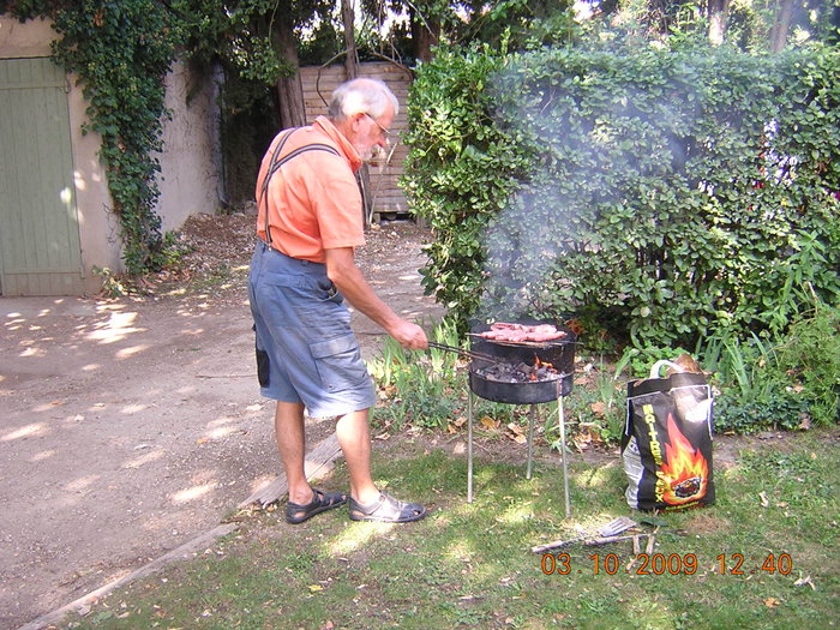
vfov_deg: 39.7
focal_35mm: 36
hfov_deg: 51.4
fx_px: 874
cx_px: 420
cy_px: 315
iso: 100
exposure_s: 1/59.6
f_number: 2.6
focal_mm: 4.7
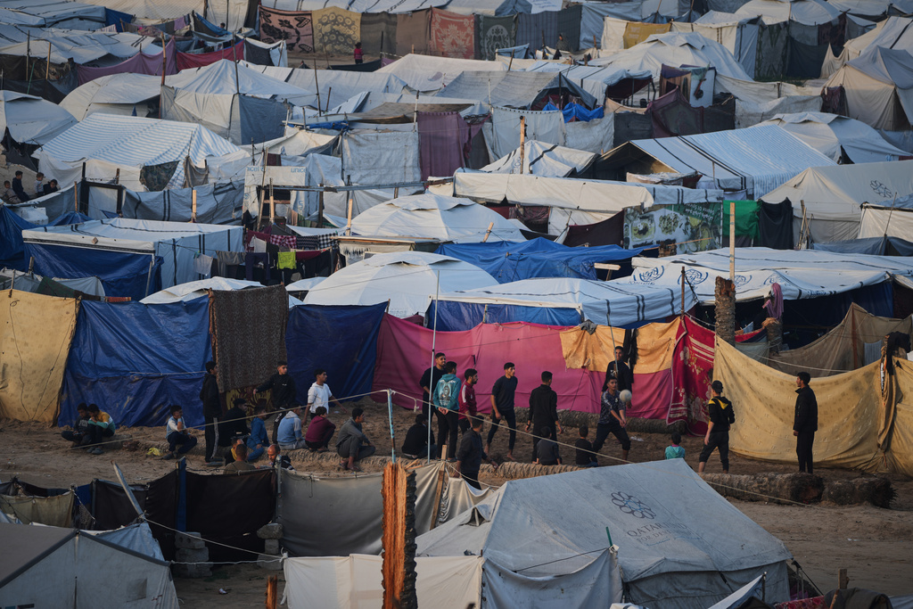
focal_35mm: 192
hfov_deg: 10.7
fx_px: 4870
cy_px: 304
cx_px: 456
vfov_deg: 7.2
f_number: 5.6
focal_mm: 192
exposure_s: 1/125
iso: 125
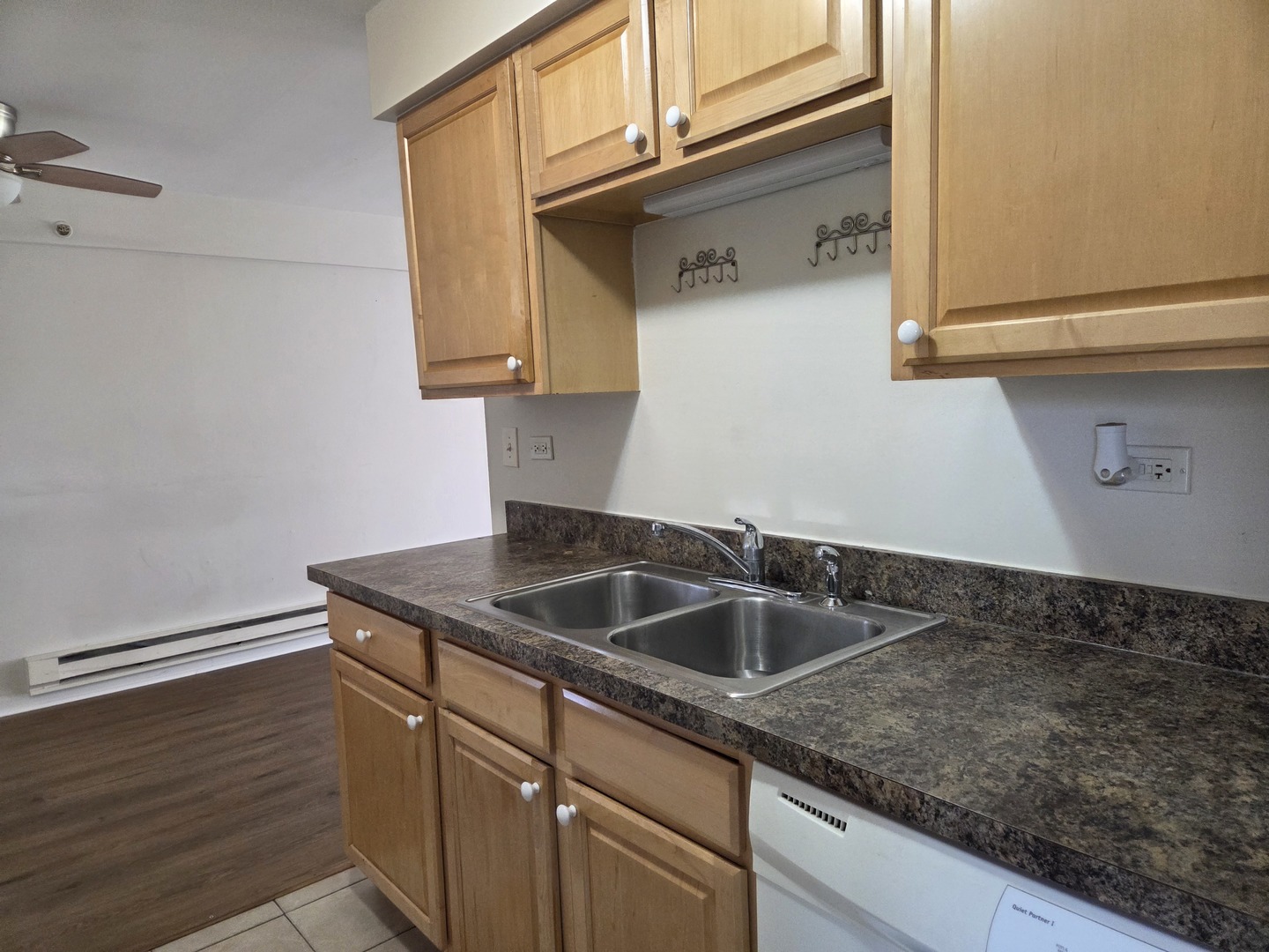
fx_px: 843
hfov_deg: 73.9
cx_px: 634
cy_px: 476
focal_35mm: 23
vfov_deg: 58.9
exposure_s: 1/120
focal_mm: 5.4
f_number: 1.8
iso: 400
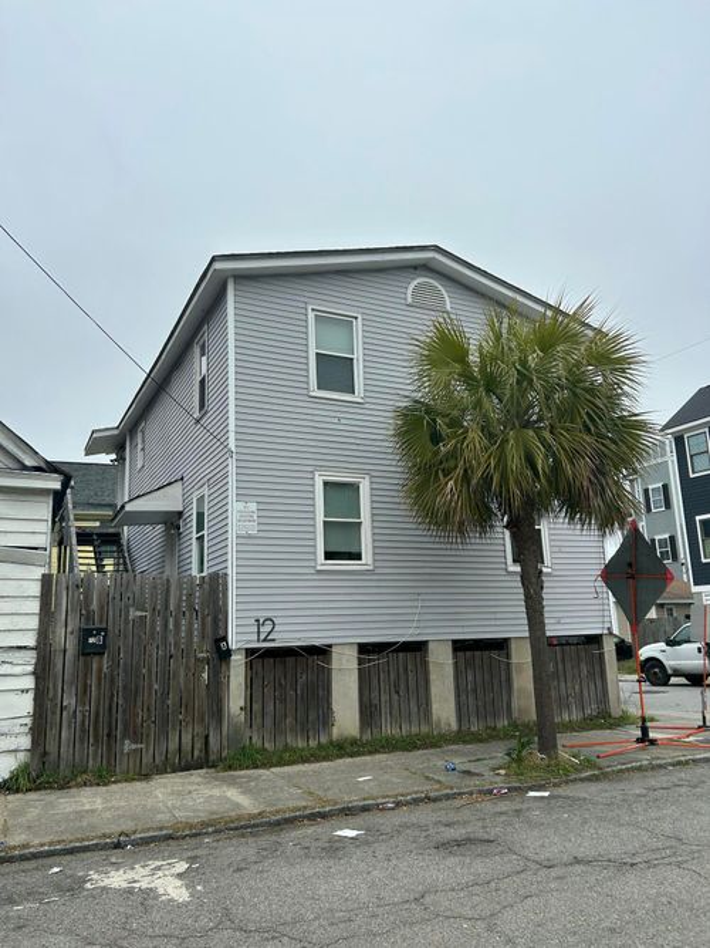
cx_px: 355
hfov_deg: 53.0
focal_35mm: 26
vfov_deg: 67.3
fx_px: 711
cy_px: 474
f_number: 1.5
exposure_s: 1/4831
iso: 50
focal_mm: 5.7
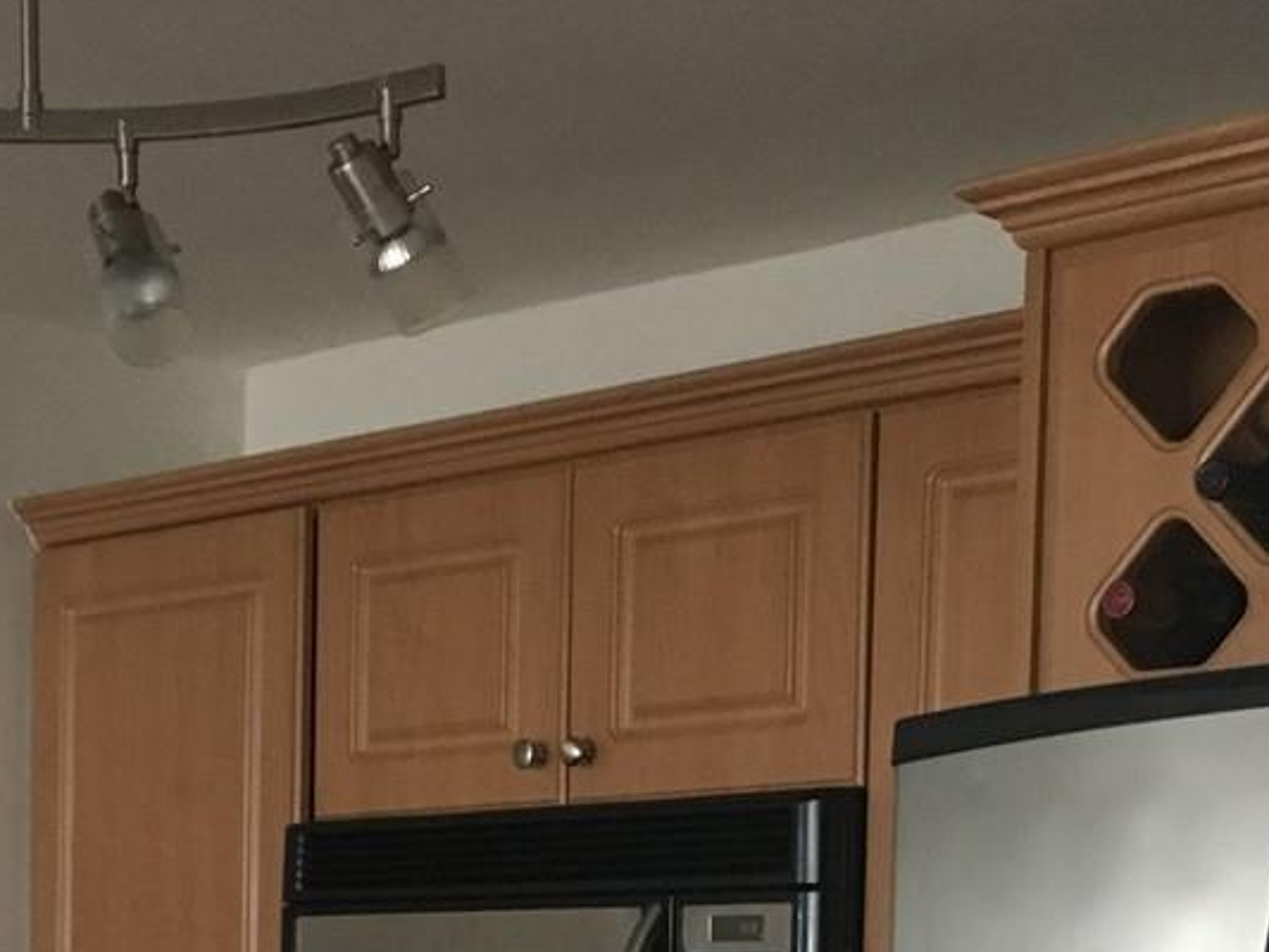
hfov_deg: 22.5
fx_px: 3190
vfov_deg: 16.0
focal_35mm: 87
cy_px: 1299
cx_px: 617
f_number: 2.2
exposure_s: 1/15
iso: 200
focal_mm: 4.15
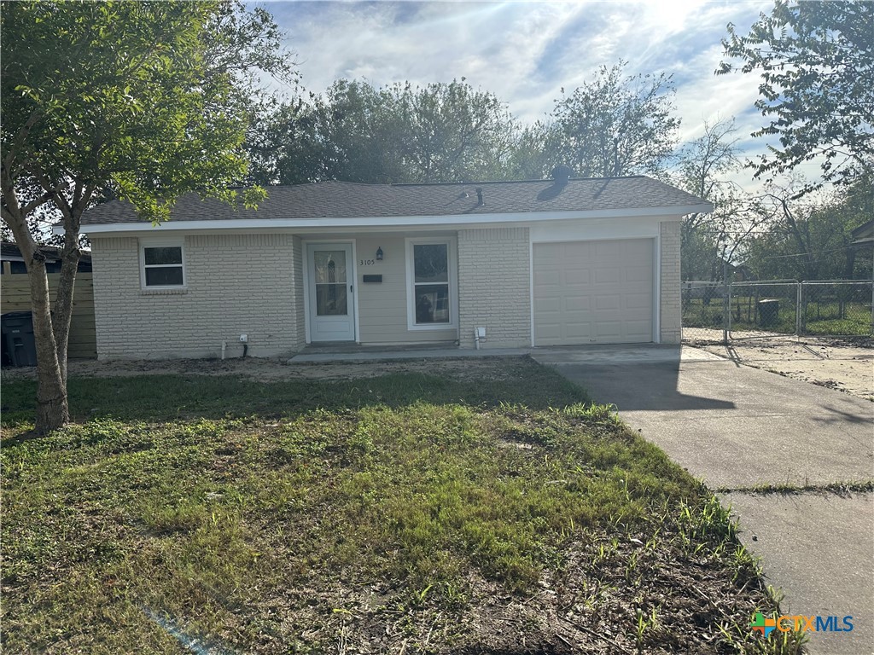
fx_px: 606
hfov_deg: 71.6
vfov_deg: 56.8
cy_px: 328
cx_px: 437
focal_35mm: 24
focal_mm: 6.86
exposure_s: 1/6211
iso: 80
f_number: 1.78
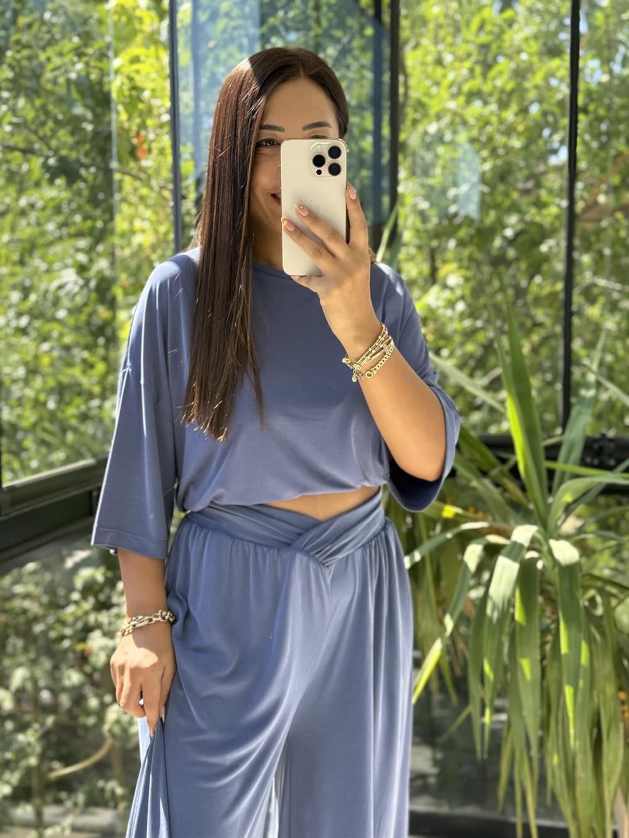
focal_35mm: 48
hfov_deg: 30.3
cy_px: 419
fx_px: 1163
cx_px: 314
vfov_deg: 39.7
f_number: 1.78
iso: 80
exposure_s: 1/437
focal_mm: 6.76
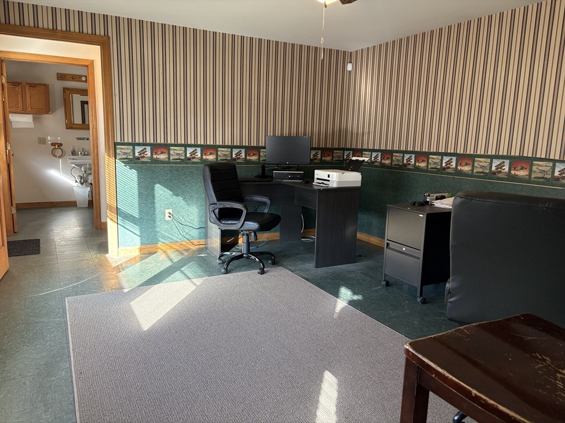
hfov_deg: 67.3
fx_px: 424
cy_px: 212
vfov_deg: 53.1
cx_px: 282
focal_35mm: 26
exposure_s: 1/120
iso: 160
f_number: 1.6
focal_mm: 5.96
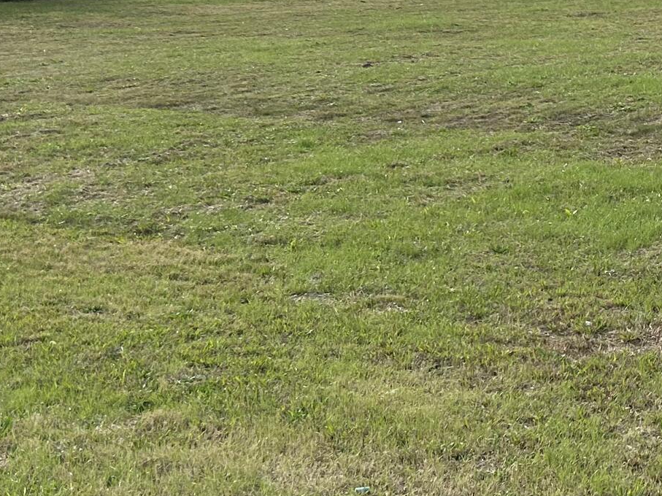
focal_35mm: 86
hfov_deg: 21.4
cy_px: 141
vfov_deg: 17.1
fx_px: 1644
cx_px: 751
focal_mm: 5.7
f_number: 1.5
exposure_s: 1/5319
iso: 50
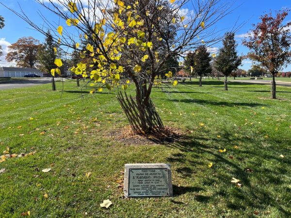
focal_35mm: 26
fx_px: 219
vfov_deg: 53.1
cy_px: 109
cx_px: 146
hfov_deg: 67.3
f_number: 1.6
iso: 50
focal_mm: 5.1
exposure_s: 1/2463
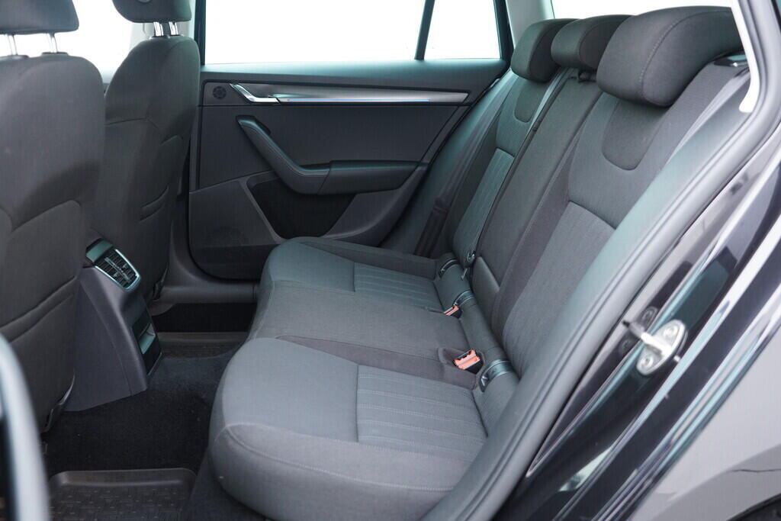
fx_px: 781
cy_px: 260
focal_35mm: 36
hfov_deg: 53.1
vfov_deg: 36.9
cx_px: 390
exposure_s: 1/40
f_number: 2.8
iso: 640
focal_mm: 24
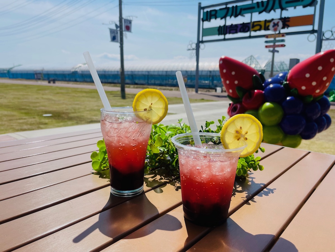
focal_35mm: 26
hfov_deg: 67.3
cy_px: 126
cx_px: 168
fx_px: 252
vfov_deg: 53.1
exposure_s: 1/6494
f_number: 1.6
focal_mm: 4.2
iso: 32
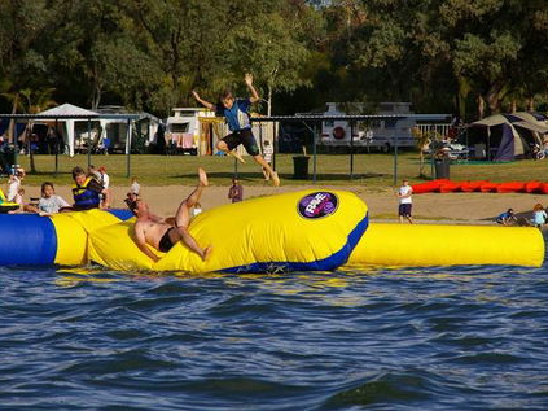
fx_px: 3237
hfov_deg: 9.7
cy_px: 206
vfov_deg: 7.3
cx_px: 263
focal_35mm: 205
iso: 200
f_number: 8
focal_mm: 125
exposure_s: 1/500
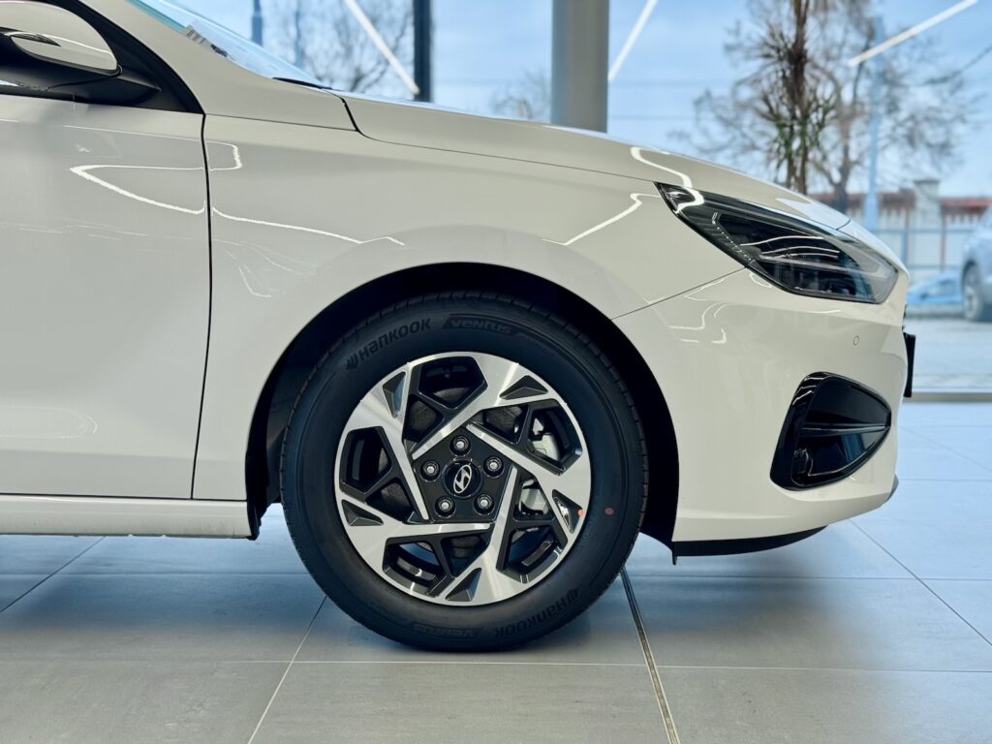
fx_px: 1376
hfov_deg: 39.7
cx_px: 496
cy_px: 372
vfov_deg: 30.3
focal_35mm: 48
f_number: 1.78
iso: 50
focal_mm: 6.76
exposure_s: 1/128
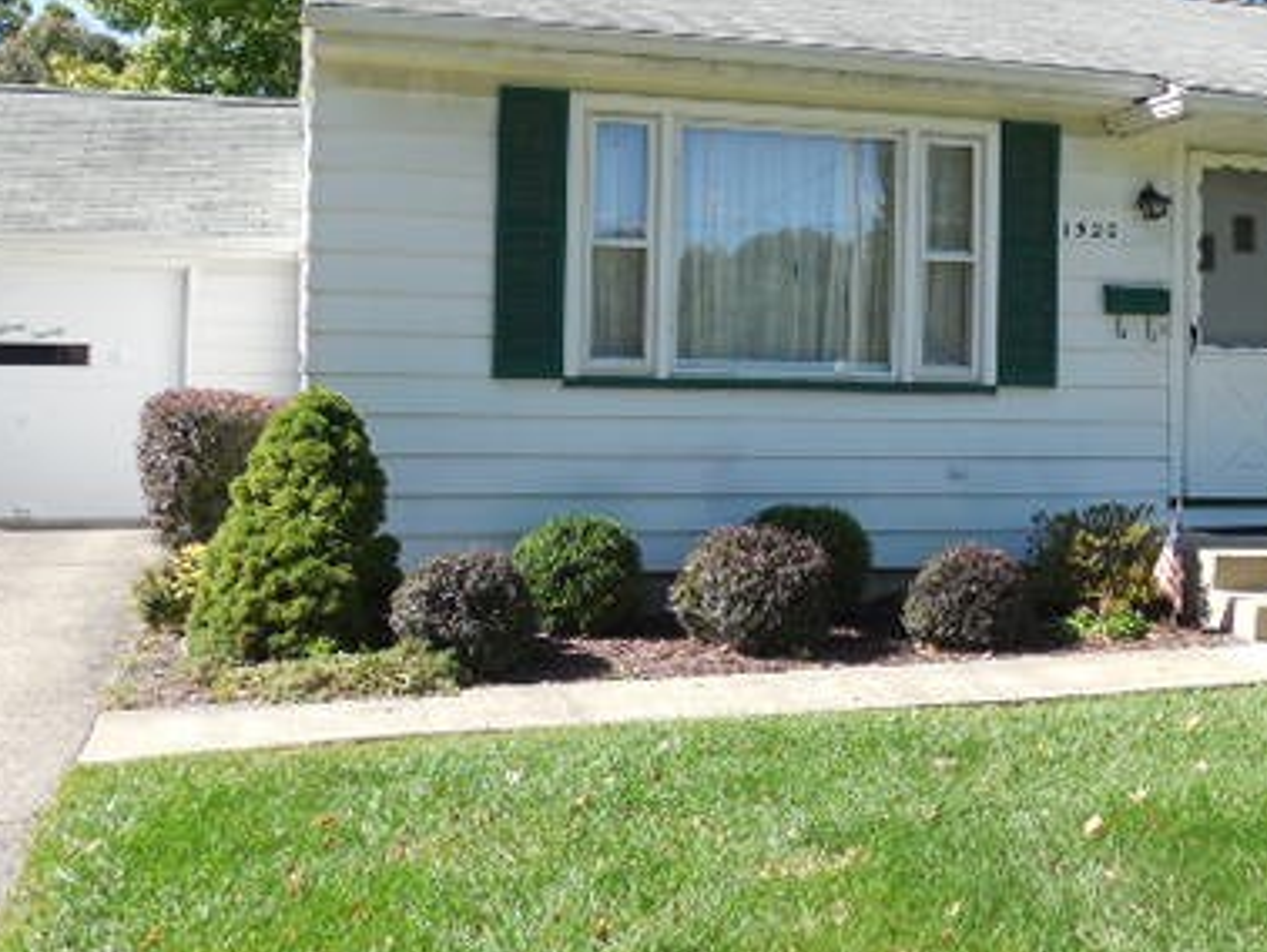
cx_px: 835
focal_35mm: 44
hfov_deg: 42.4
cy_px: 365
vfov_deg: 32.8
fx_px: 1611
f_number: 3.5
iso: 125
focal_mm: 4.6
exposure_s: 1/500
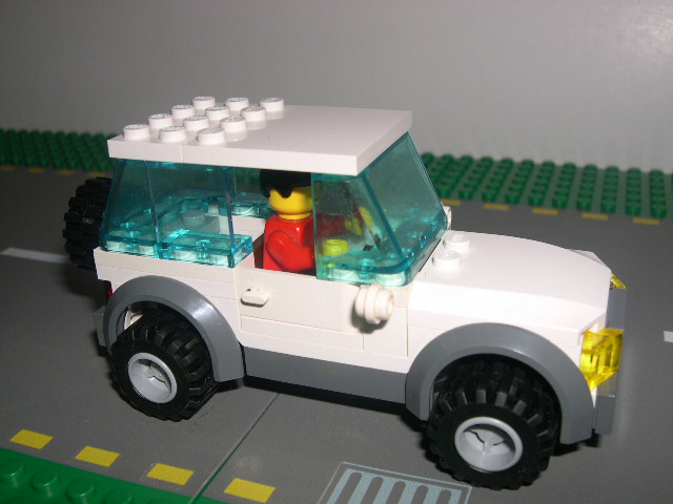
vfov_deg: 37.7
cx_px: 336
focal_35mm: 38
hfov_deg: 49.0
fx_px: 739
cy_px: 252
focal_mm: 8
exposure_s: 1/60
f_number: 7.6
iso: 100
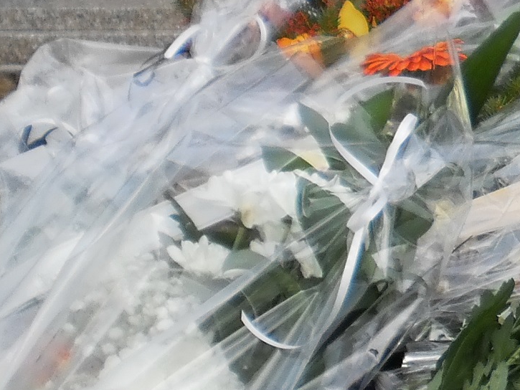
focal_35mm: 161
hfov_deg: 11.9
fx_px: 2419
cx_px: 694
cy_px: -64
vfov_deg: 9.1
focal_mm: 7.4
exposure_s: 1/500
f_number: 3.5
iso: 100
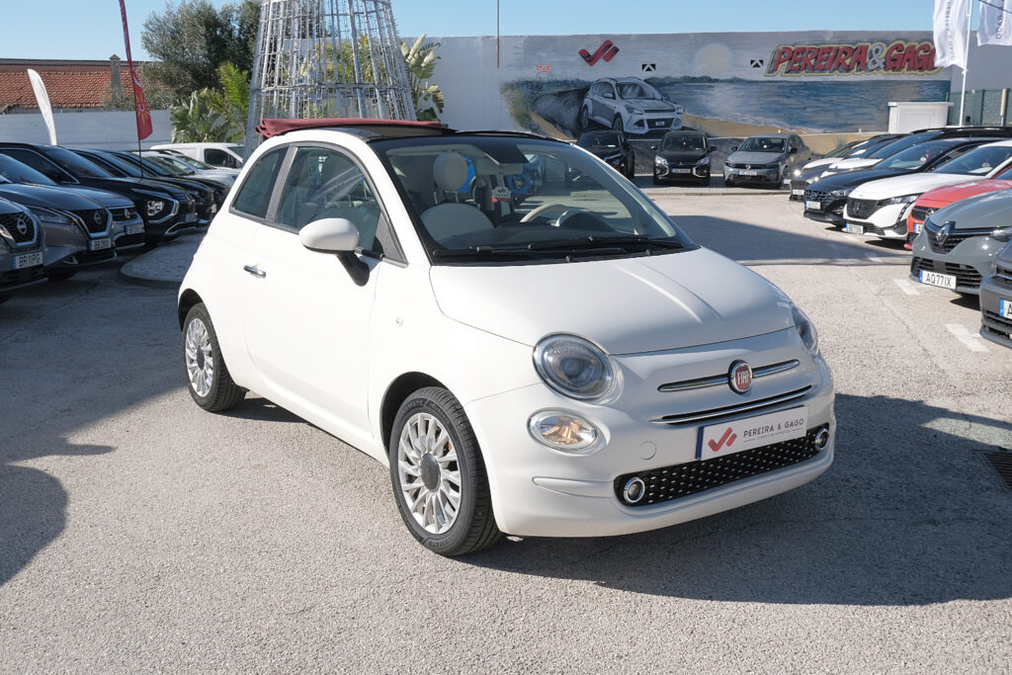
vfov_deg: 43.6
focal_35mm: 30
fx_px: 843
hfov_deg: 61.9
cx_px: 506
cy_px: 338
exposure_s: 1/250
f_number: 9
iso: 160
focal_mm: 20.3
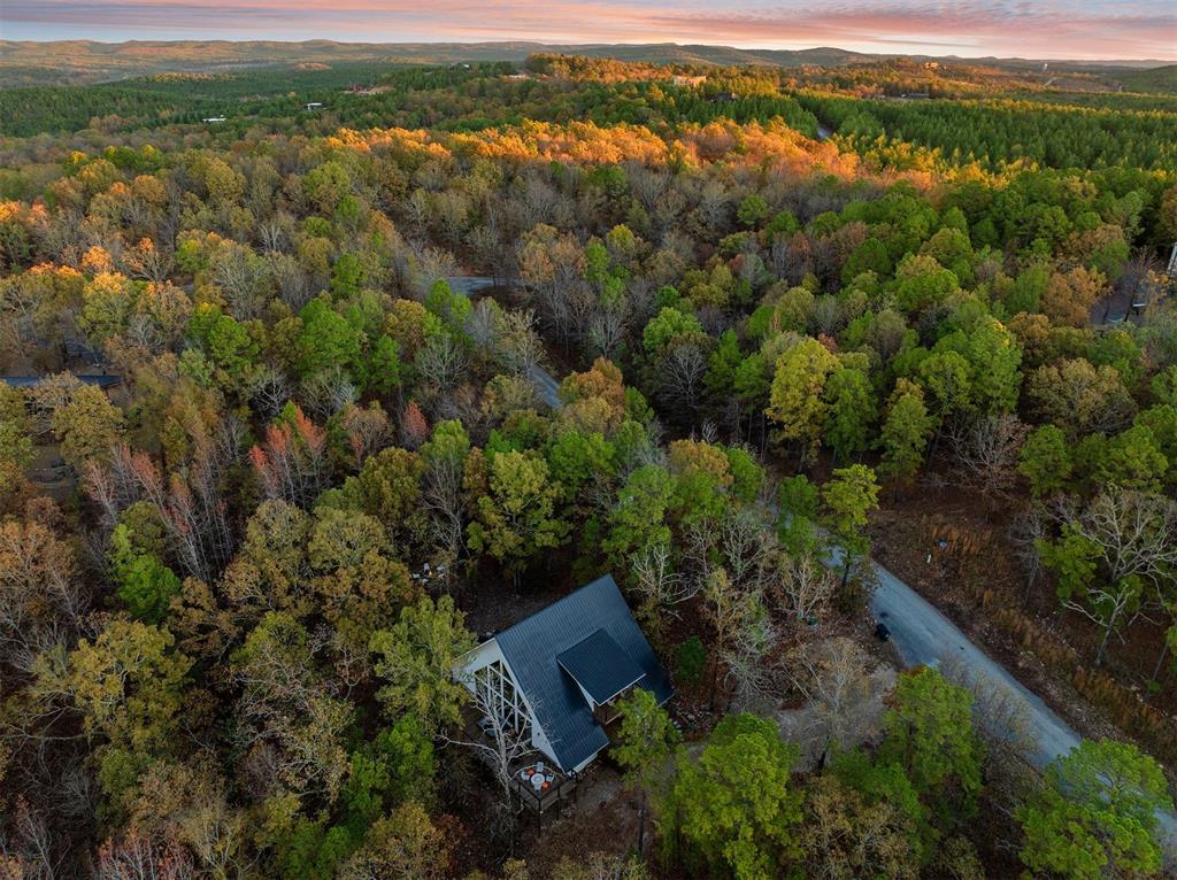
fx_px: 815
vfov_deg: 56.7
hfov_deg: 71.6
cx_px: 588
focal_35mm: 24
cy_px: 440
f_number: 2.8
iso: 150
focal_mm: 12.29
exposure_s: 1/200
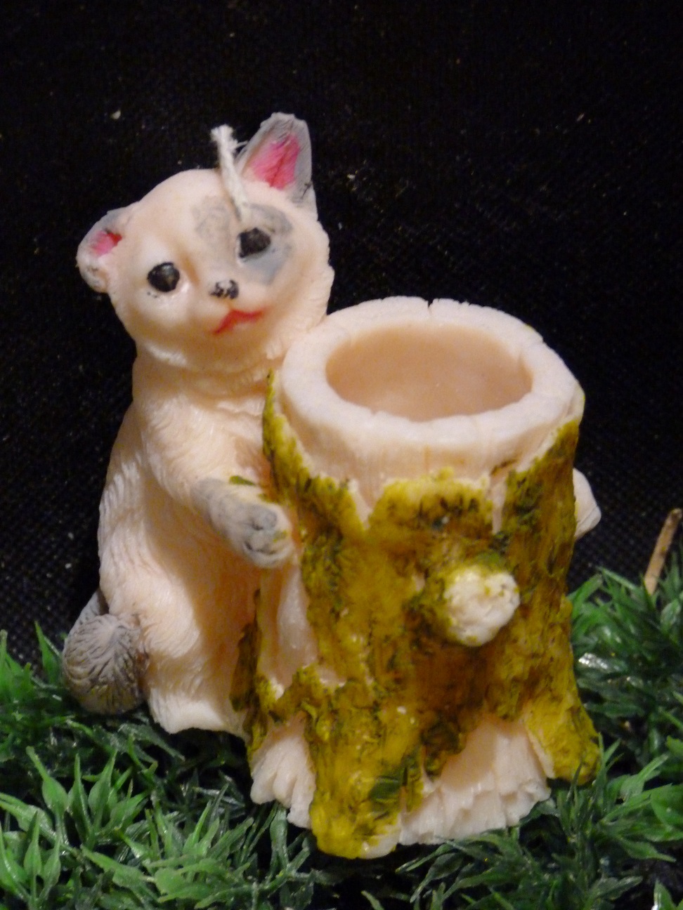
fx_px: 2710
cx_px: 342
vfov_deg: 19.1
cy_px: 455
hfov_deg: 14.4
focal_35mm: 103
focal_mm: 18.6
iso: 800
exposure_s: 1/13
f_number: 3.5
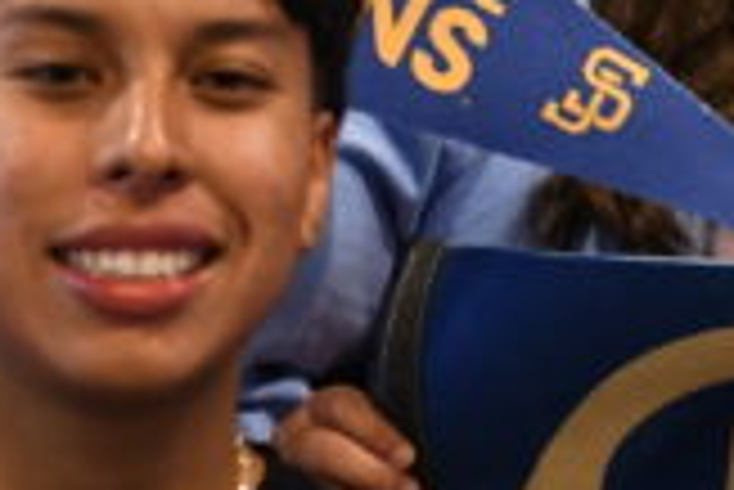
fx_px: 9611
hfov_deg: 4.4
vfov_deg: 2.9
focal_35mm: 471
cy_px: 380
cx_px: 1058
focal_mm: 50
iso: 1000
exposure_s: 1/160
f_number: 1.8
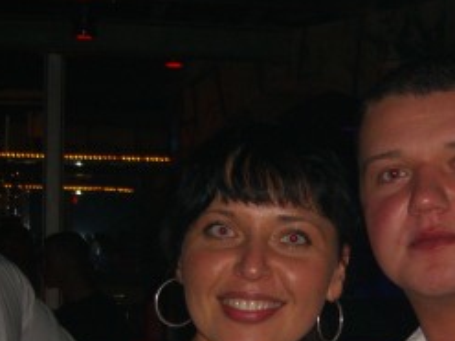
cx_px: 334
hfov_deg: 21.2
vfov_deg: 15.7
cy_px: 365
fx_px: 1209
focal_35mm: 92
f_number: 2.8
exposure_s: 1/60
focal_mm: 7.9
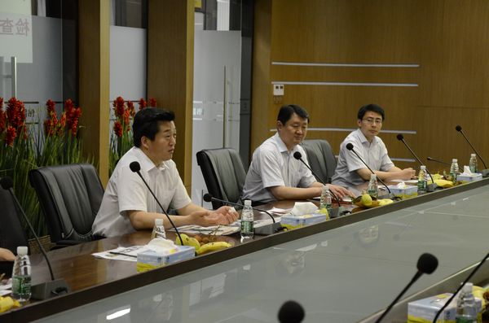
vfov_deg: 15.6
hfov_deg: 23.4
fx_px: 1179
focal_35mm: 87
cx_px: 244
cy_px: 162
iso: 3200
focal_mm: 58
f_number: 5.6
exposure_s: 1/40
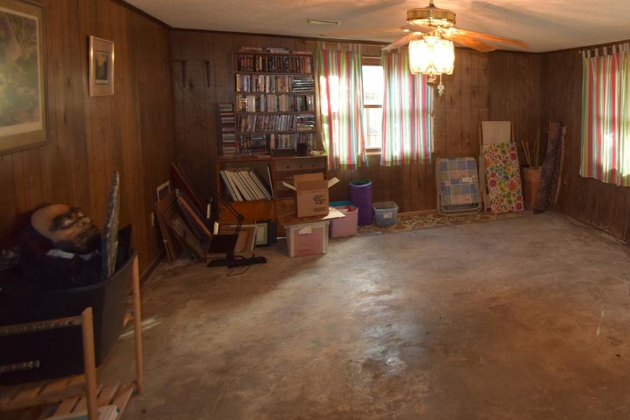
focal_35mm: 26
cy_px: 124
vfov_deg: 48.3
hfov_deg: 61.6
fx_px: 455
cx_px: 533
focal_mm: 10
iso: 800
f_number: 3.5
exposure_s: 1/60
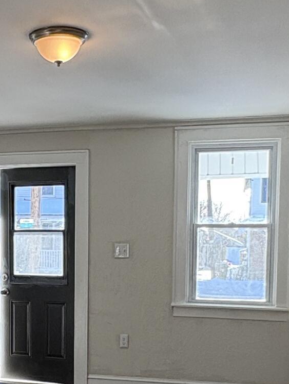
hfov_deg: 25.6
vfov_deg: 33.7
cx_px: 55
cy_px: 286
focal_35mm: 56
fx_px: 623
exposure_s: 1/120
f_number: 2.2
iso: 80
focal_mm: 2.22
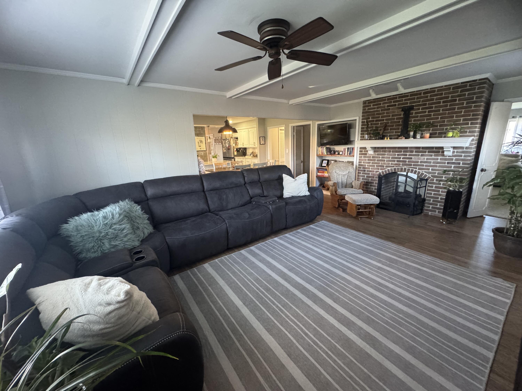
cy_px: 196
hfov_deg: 102.1
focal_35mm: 14
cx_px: 261
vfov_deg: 85.7
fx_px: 211
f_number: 2.2
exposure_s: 1/60
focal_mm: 2.22
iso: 1000
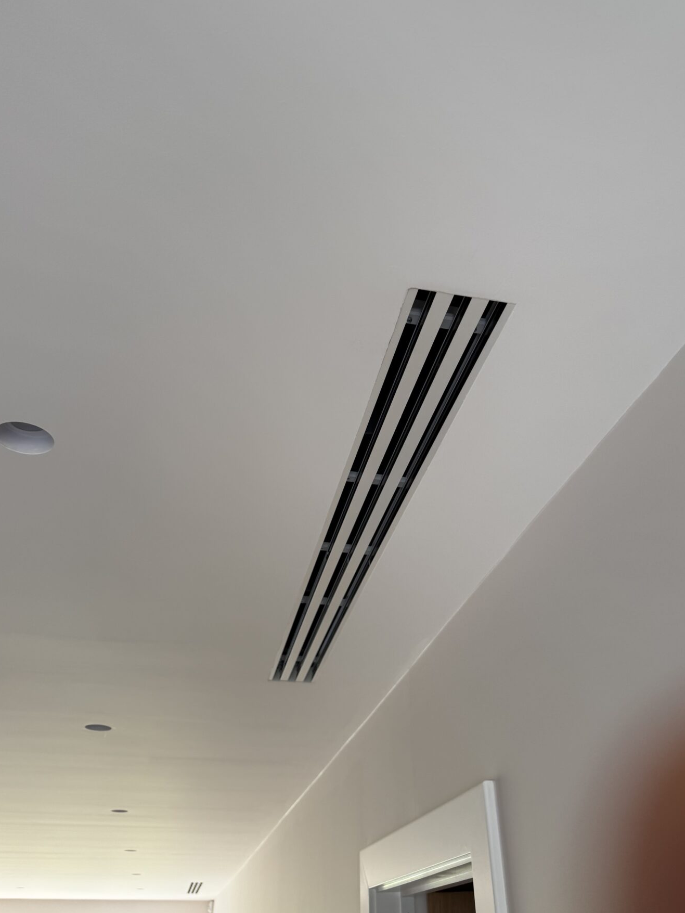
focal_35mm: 28
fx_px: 739
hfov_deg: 49.8
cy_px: 407
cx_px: 352
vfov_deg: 63.3
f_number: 1.78
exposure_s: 1/121
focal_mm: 6.76
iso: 100
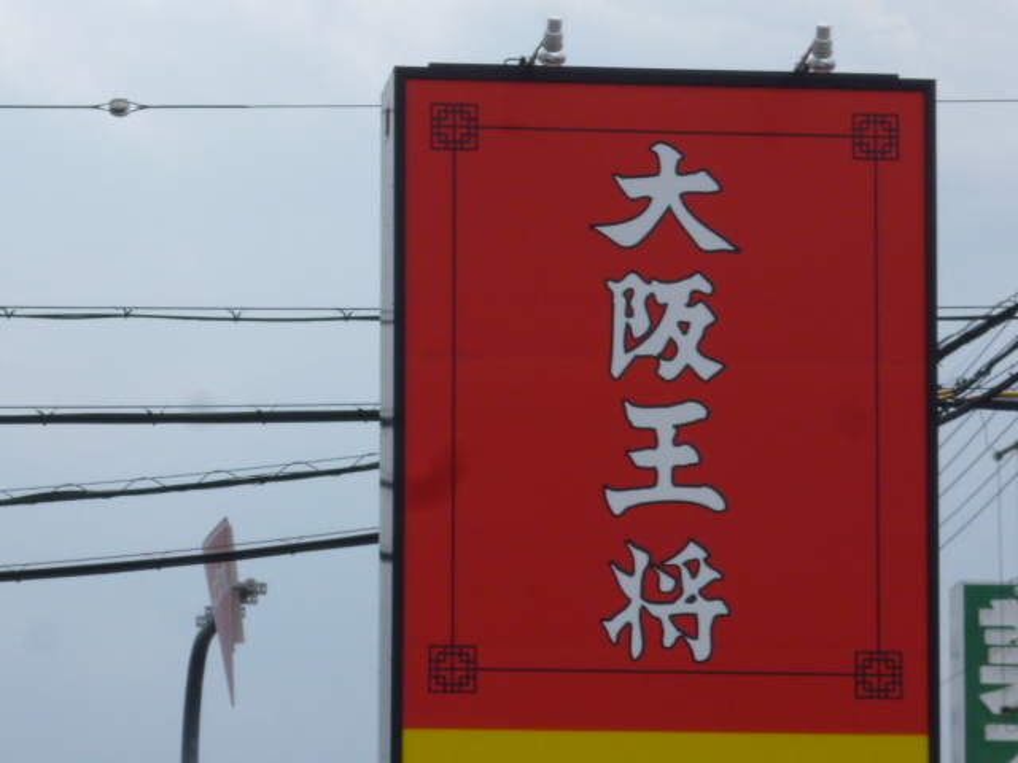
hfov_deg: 8.8
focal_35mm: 224
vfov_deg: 6.6
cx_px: 509
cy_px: 382
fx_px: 6587
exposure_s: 1/250
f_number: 6.5
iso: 100
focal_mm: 20
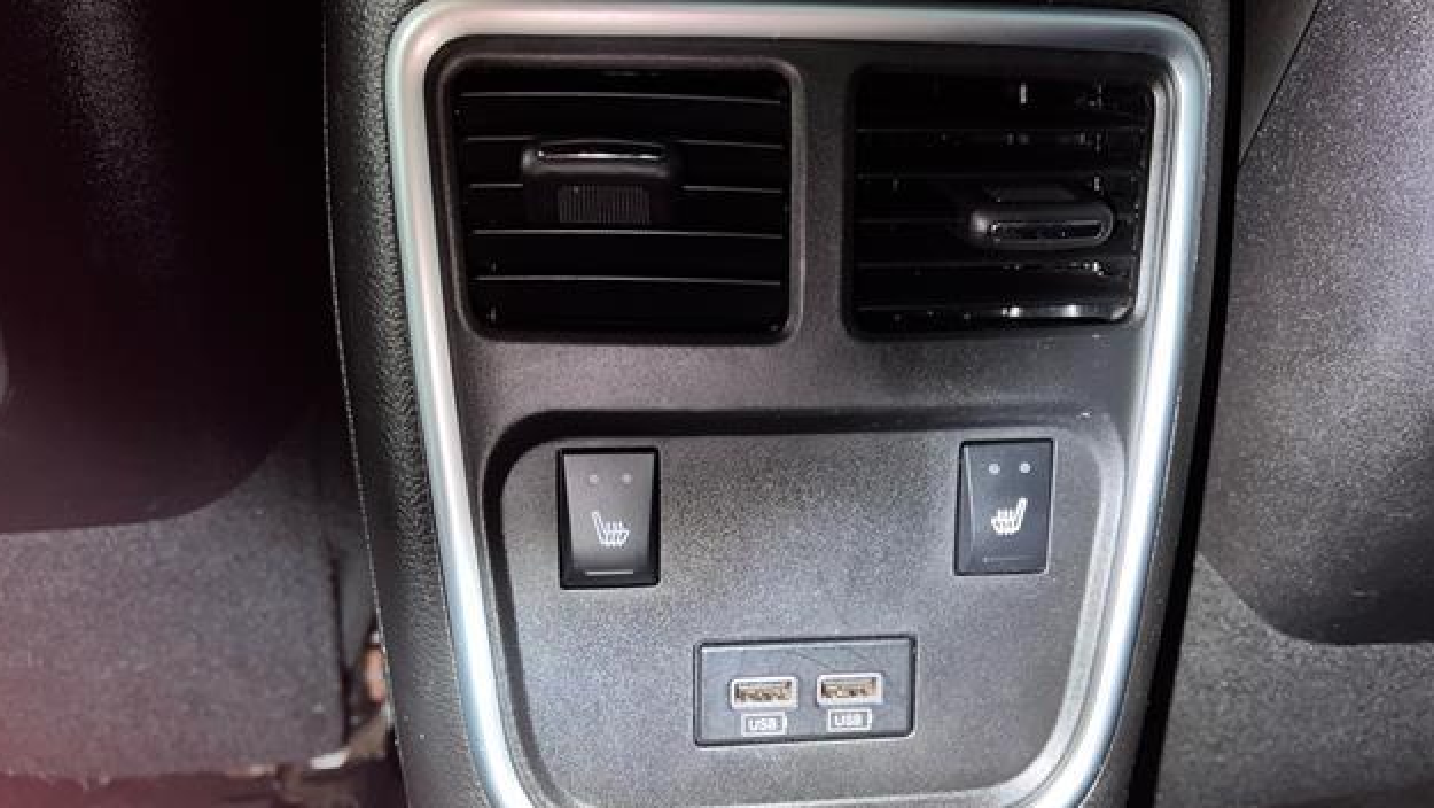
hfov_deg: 66.0
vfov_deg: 40.1
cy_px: 459
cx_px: 707
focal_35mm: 29
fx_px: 1103
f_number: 1.5
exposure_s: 1/4
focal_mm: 5.7
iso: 32
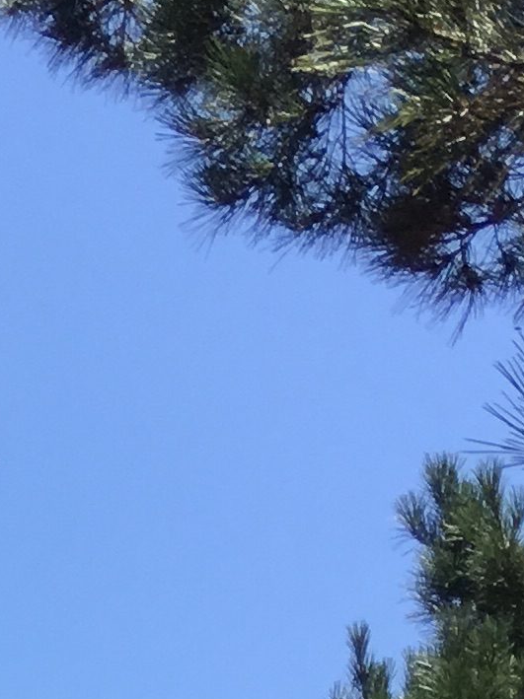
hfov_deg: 8.3
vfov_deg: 10.1
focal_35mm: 165
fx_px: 3333
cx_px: -694
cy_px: 1793
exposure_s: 1/938
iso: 25
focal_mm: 4.15
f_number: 2.2
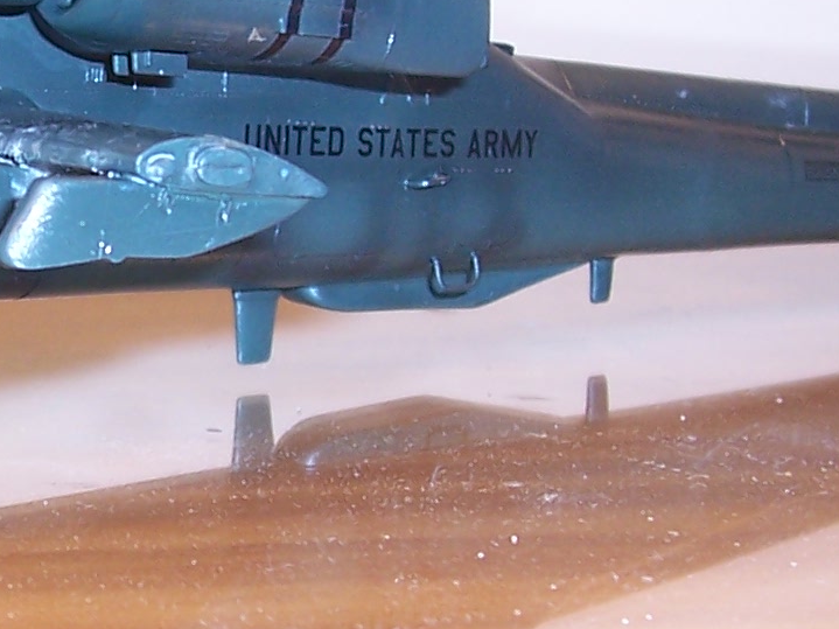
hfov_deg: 17.5
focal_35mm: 109
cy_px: 266
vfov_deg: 13.6
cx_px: -43
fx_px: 2641
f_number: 2.7
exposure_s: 1/125
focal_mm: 5.6
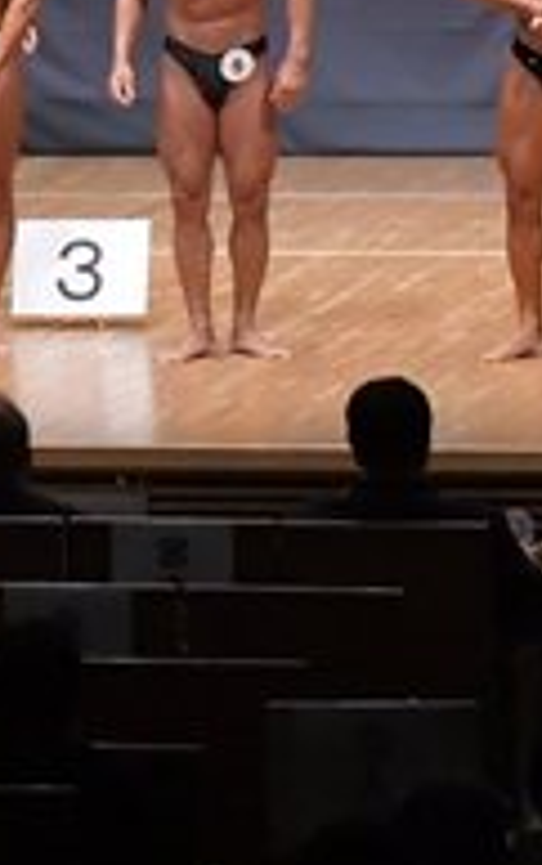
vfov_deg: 6.8
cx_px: 311
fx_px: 7239
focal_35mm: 307
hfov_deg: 4.3
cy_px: 81
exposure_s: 1/400
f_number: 5.6
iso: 8000
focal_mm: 50
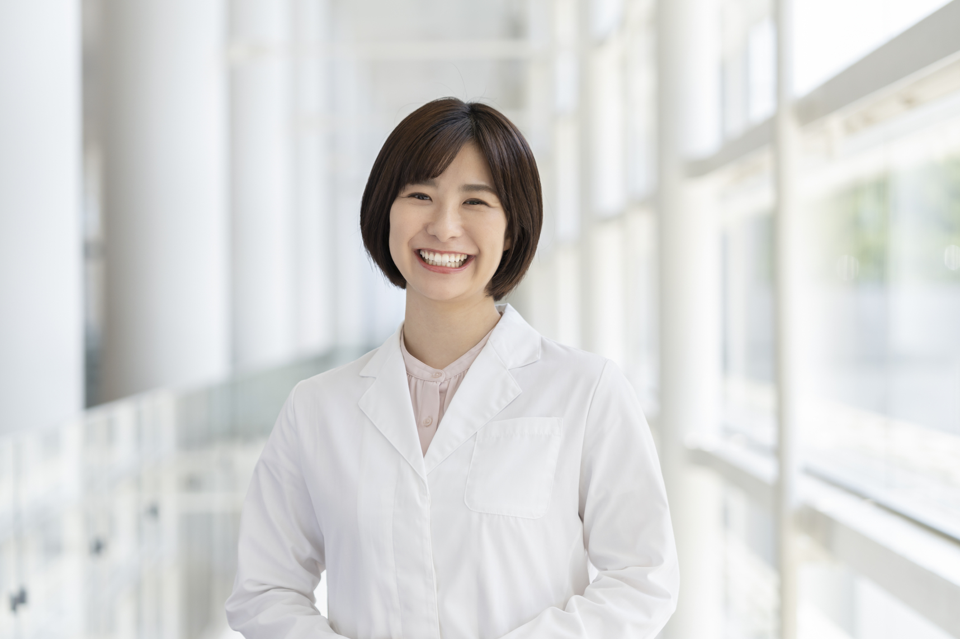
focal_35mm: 99
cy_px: 342
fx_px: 2639
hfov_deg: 20.6
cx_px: 481
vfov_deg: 13.8
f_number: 2.8
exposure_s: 1/250
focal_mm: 85
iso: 125
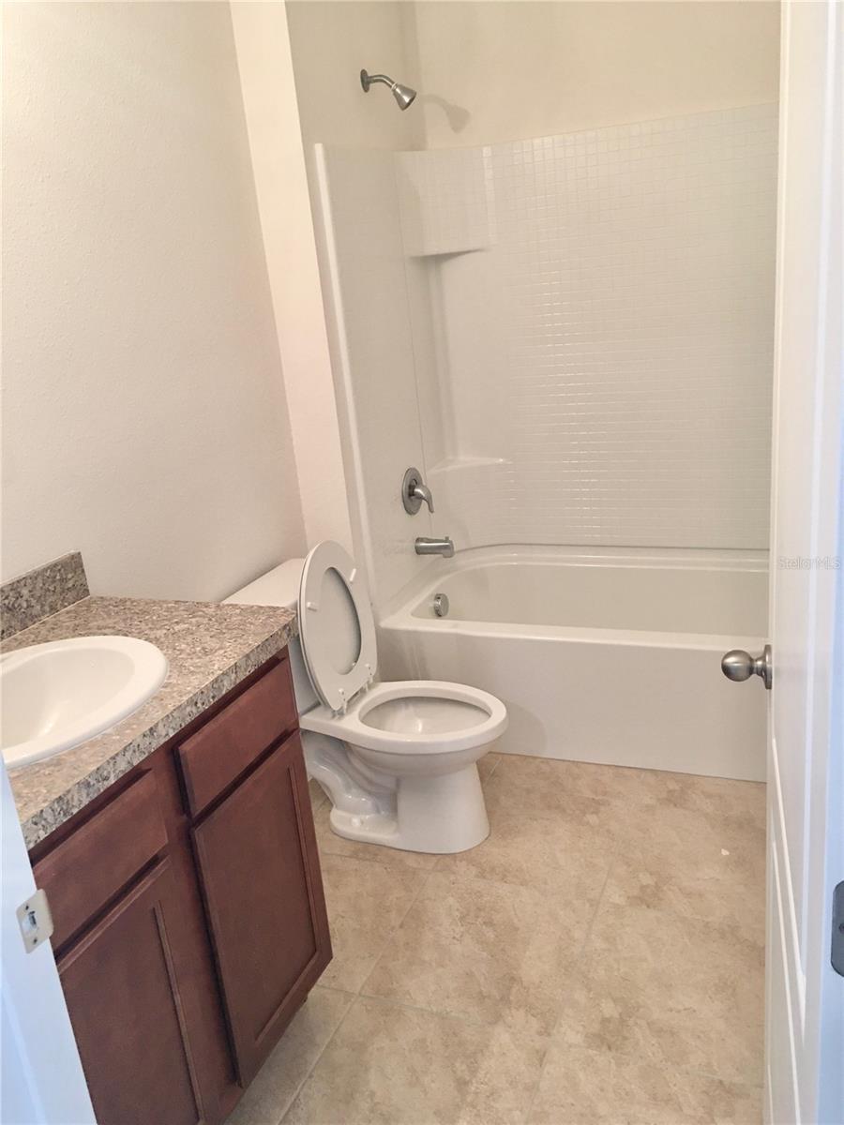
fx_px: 943
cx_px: 422
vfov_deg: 61.7
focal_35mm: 29
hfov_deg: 48.2
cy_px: 562
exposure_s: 1/15
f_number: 2.2
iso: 64
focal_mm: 4.15
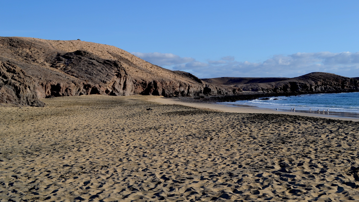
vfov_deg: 26.5
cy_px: 99
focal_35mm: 45
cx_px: 183
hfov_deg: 45.5
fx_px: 428
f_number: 7.1
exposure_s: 1/200
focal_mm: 28
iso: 100
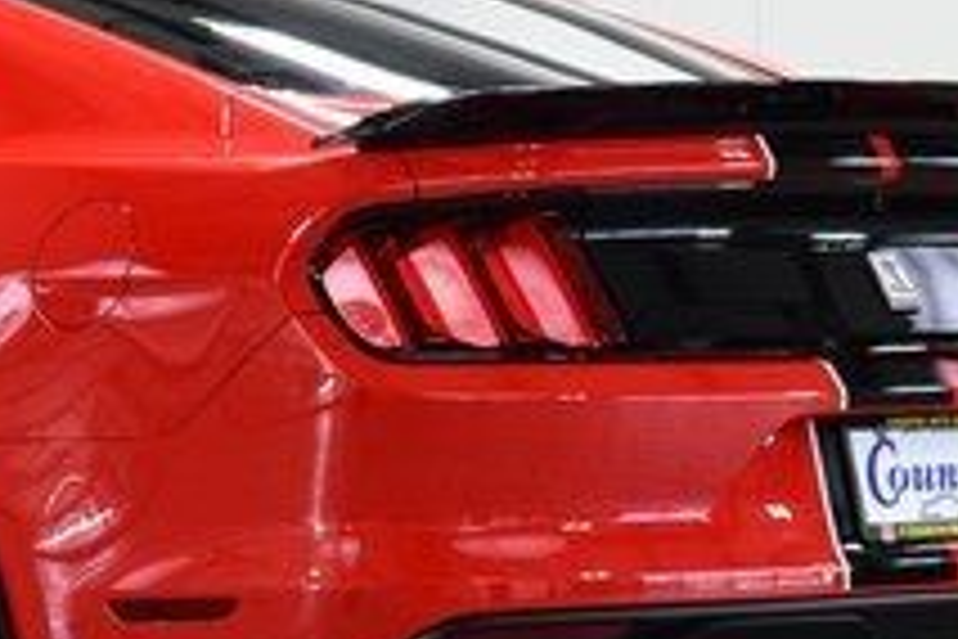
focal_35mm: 180
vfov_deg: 7.6
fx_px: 4790
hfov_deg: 11.4
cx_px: 99
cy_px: 407
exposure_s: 1/60
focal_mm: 40
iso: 1600
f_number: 5.6
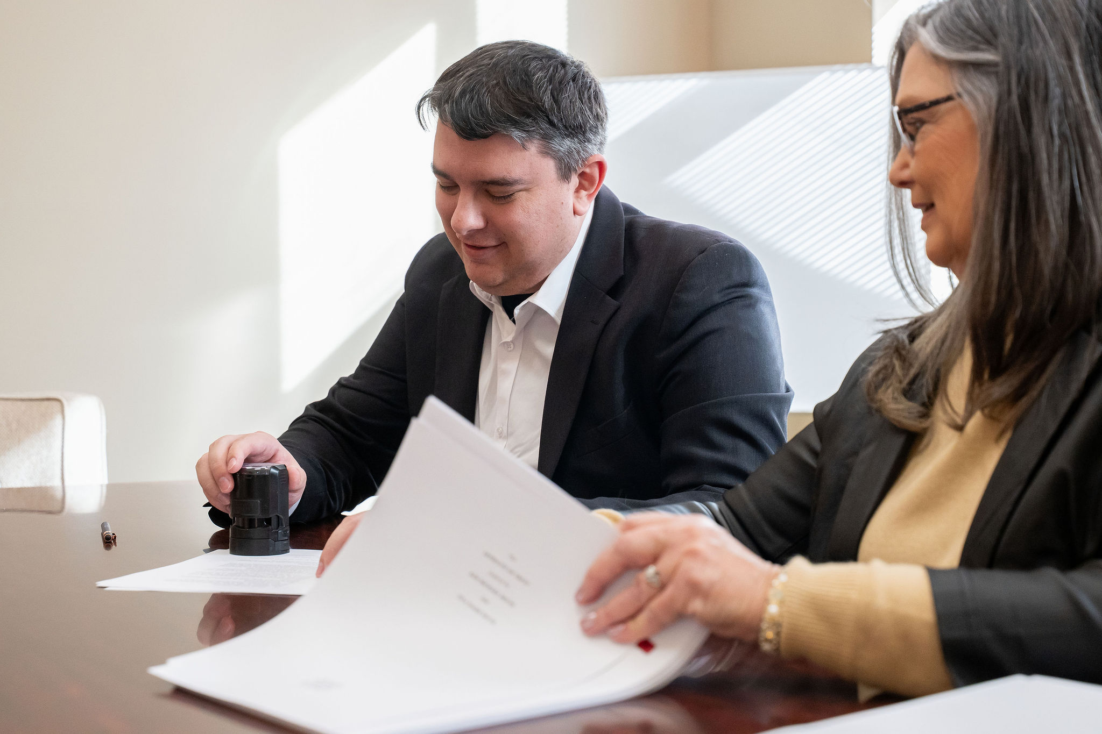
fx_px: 1592
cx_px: 551
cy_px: 367
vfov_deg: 26.0
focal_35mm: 52
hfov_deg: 38.2
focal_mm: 52
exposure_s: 1/200
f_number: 4.5
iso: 2500
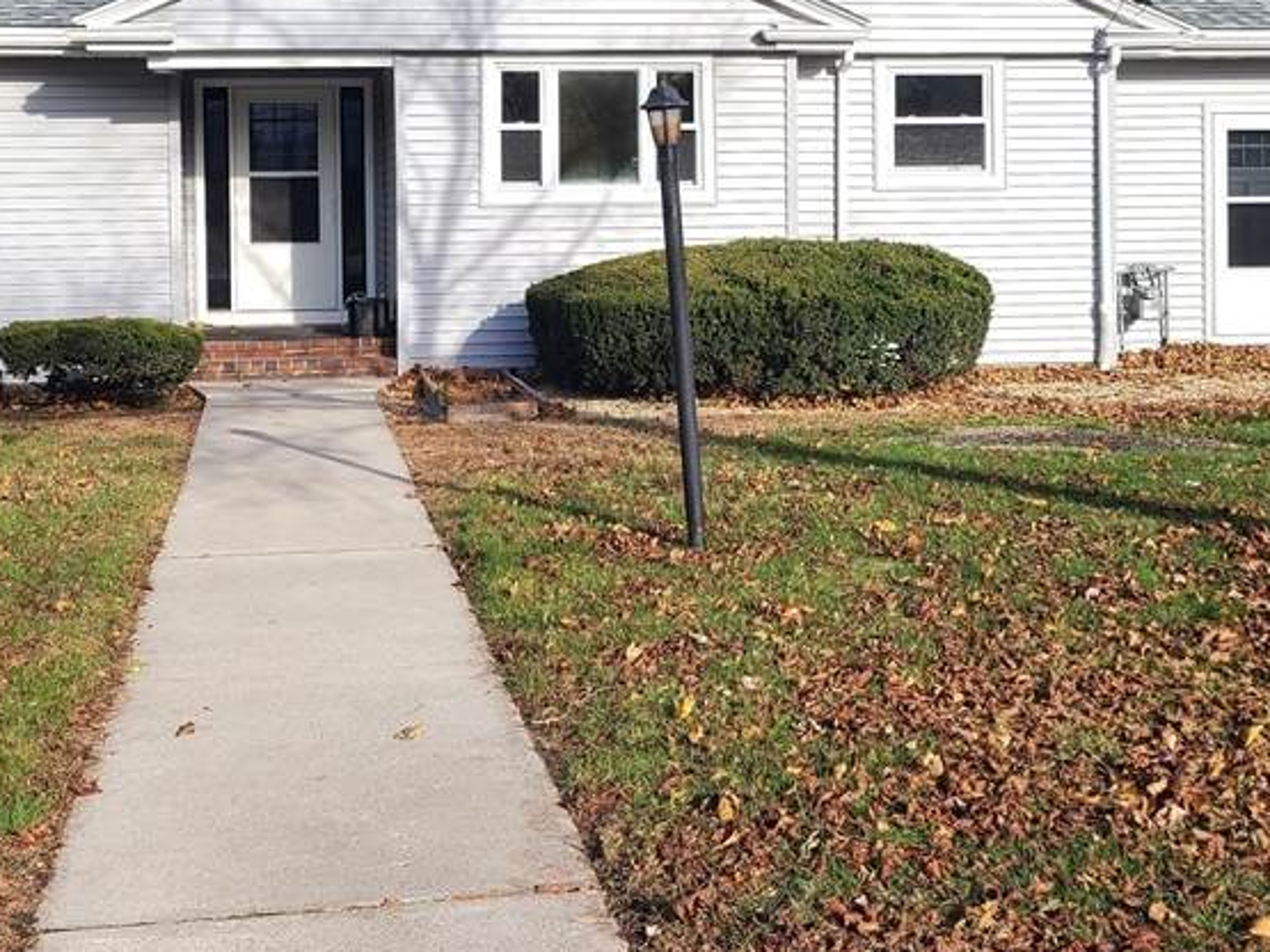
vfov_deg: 29.7
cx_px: 561
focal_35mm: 48
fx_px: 1761
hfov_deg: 39.6
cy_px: 227
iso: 40
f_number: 1.8
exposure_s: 1/2228
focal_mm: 5.4
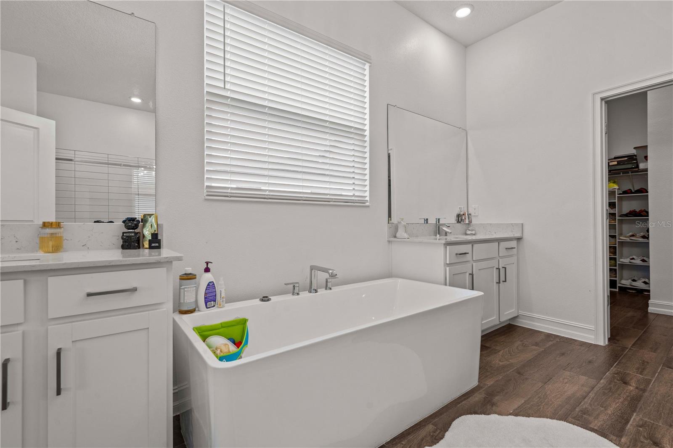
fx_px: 299
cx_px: 336
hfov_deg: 96.7
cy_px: 224
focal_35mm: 16
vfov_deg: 73.7
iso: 250
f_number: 8
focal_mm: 16
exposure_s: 1/8
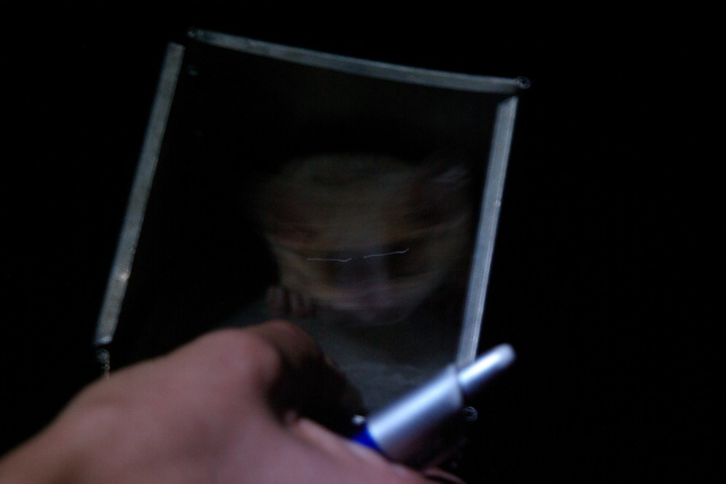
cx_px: 363
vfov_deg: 5.7
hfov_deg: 8.6
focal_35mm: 240
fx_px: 4841
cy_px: 242
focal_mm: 160
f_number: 5.6
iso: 800
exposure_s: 1/6
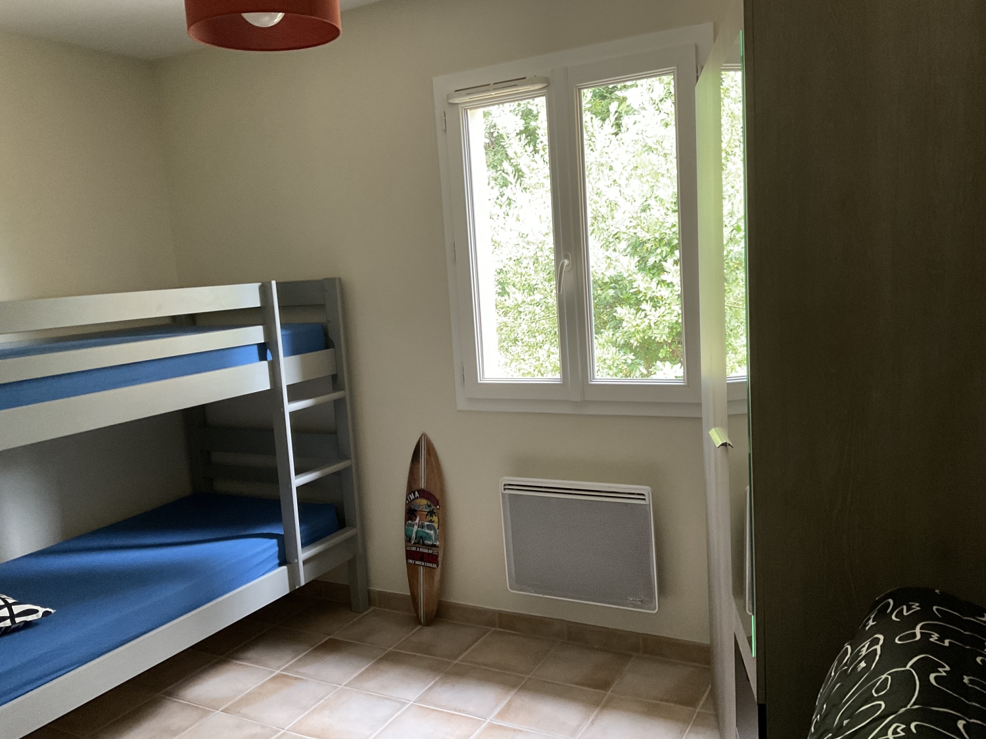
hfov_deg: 61.7
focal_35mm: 29
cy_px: 370
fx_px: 826
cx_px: 493
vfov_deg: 48.2
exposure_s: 1/40
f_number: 1.8
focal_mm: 3
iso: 200
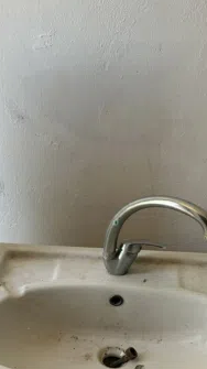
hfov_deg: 23.9
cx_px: 79
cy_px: 256
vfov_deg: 40.7
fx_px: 489
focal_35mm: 50
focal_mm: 6.86
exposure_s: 1/121
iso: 50
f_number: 1.78
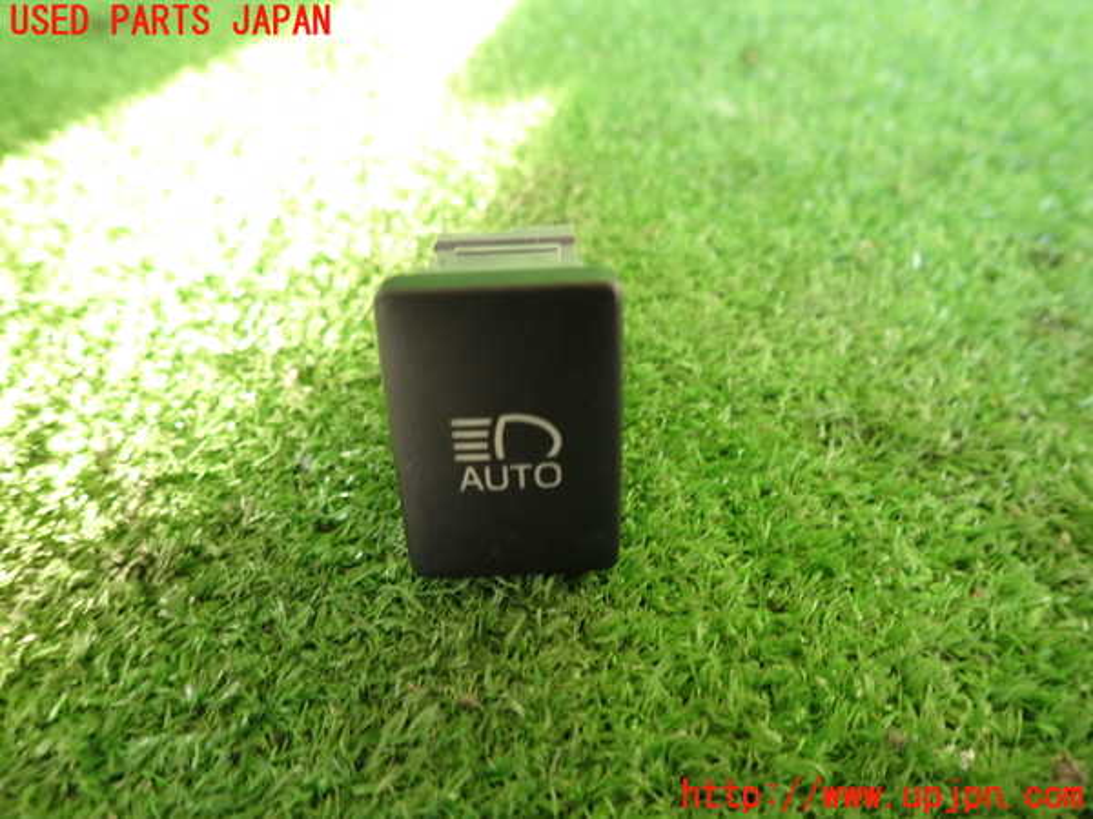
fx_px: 789
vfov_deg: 54.9
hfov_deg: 69.4
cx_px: 546
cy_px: 410
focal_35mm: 25
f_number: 2
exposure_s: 1/30
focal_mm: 4.5
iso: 200
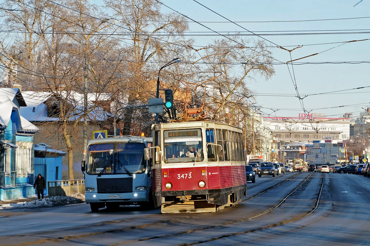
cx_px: 186
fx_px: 1393
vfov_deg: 10.1
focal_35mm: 136
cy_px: 124
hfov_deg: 15.1
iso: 400
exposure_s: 1/1000
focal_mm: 85
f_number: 7.1
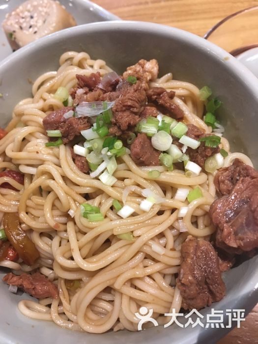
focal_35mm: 29
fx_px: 288
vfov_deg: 61.7
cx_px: 129
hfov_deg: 48.2
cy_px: 172
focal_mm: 4.15
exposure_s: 1/20
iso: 200
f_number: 2.2
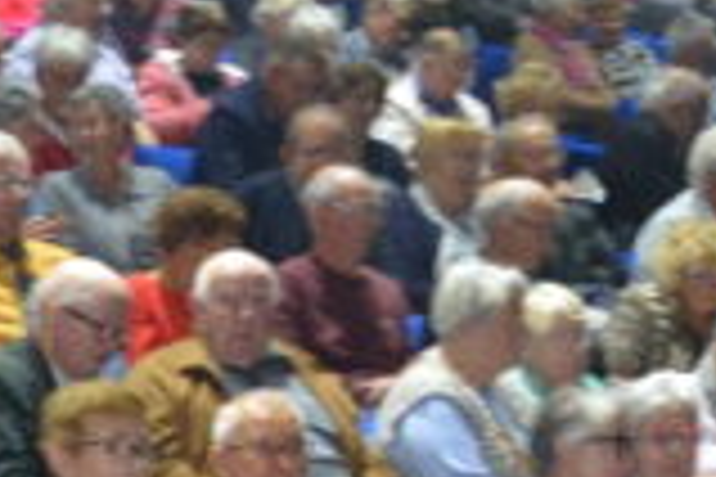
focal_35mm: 173
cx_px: 423
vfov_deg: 7.9
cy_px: 508
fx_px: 3441
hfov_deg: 11.9
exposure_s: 1/8
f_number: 3.5
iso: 800
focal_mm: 18
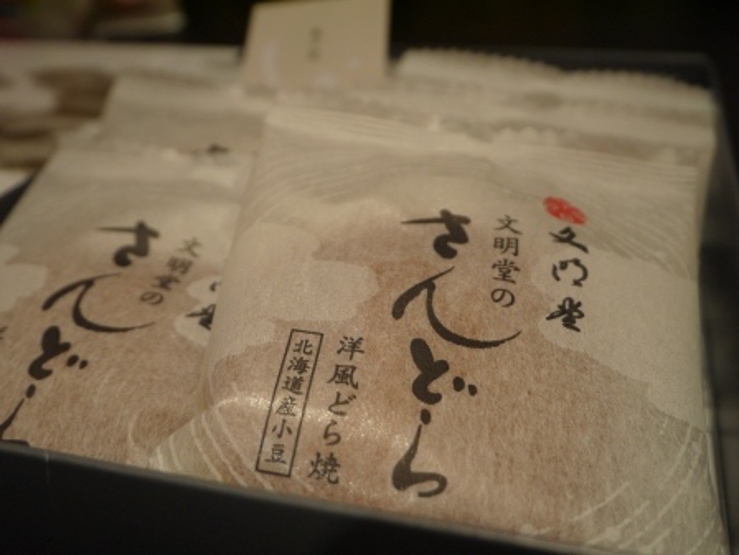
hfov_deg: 49.0
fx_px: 811
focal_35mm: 38
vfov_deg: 37.7
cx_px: 370
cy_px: 278
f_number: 4.3
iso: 250
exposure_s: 1/60
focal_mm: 19
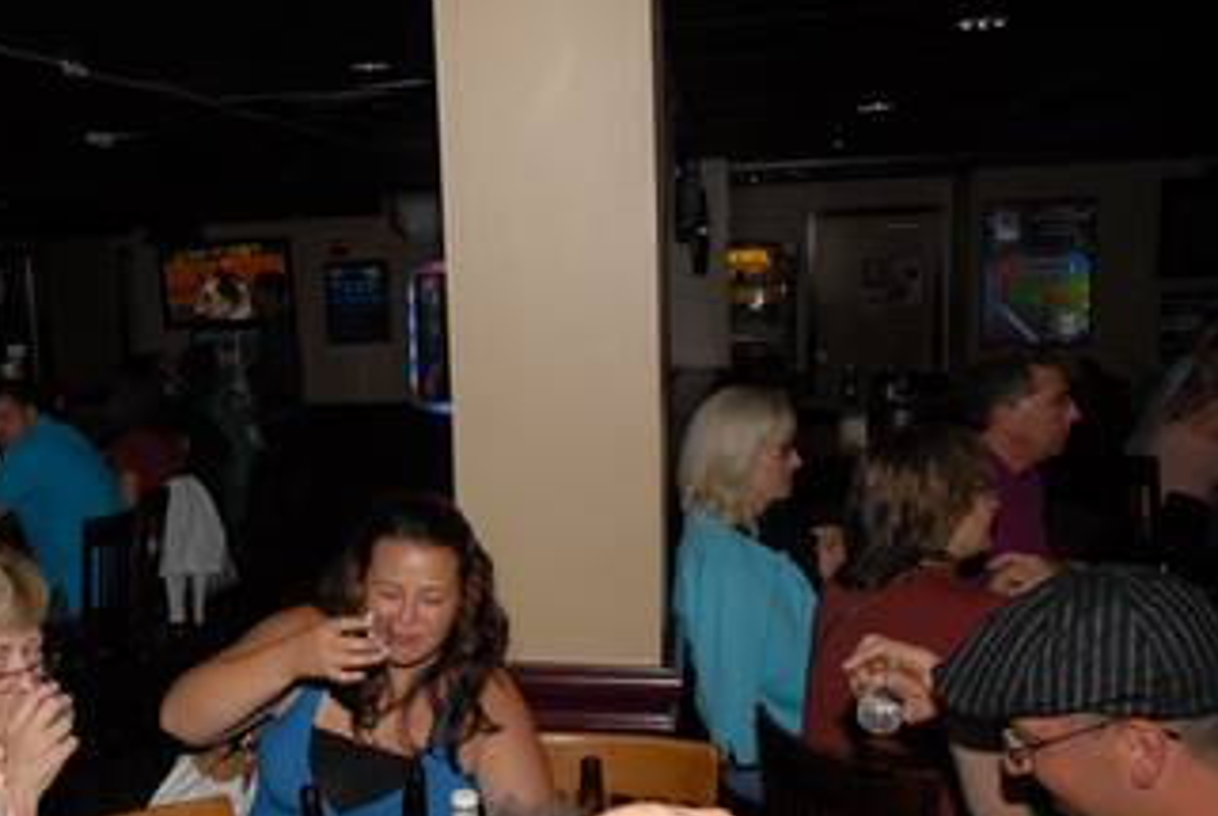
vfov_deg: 33.5
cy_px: 514
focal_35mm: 40
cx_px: 319
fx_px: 1348
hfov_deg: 47.0
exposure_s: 1/100
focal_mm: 17
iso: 500
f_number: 6.3
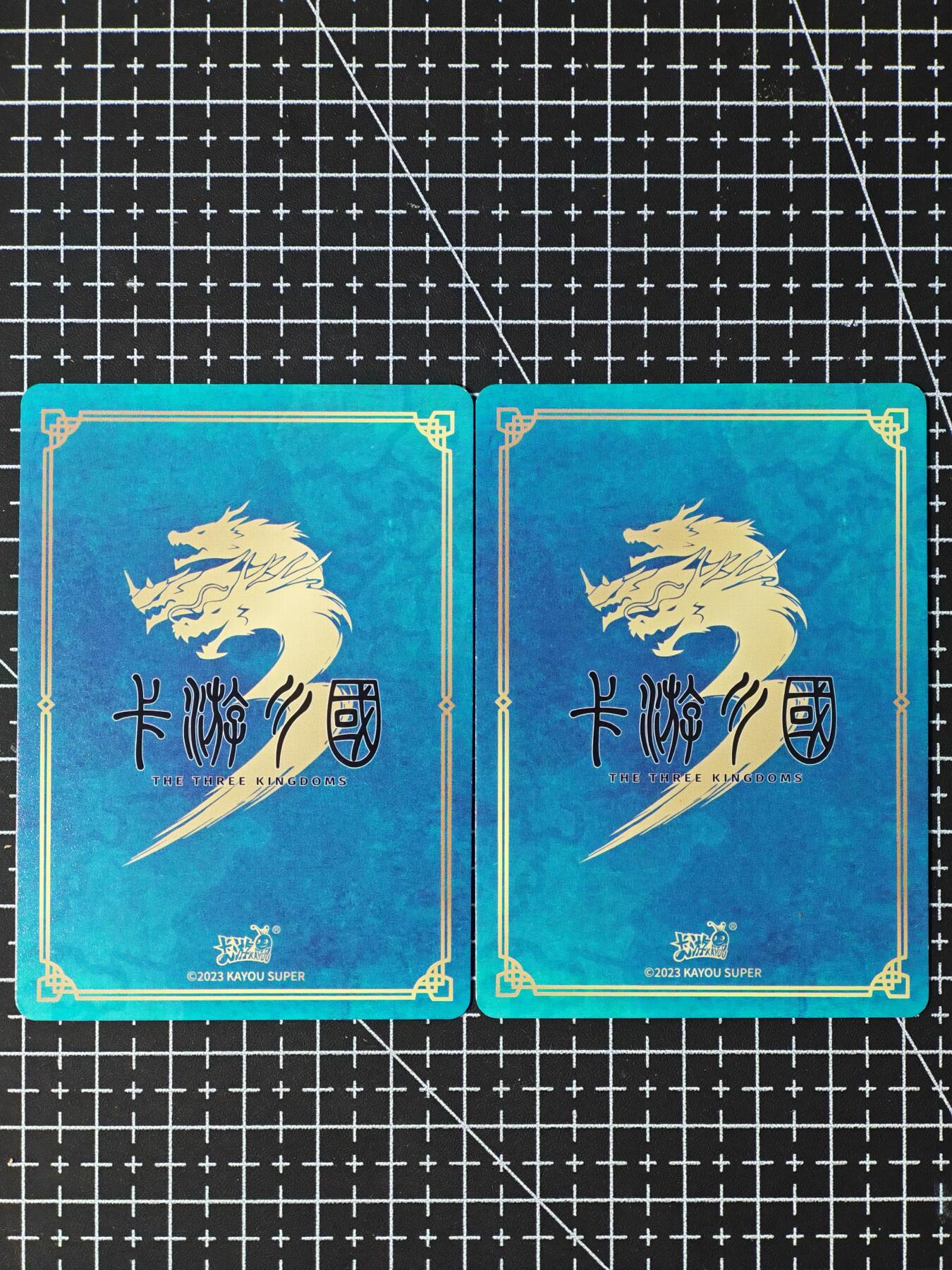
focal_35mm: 72
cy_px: 635
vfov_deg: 27.0
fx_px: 2640
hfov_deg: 20.4
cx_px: 476
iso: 640
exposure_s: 1/25
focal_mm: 8.67
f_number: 2.4
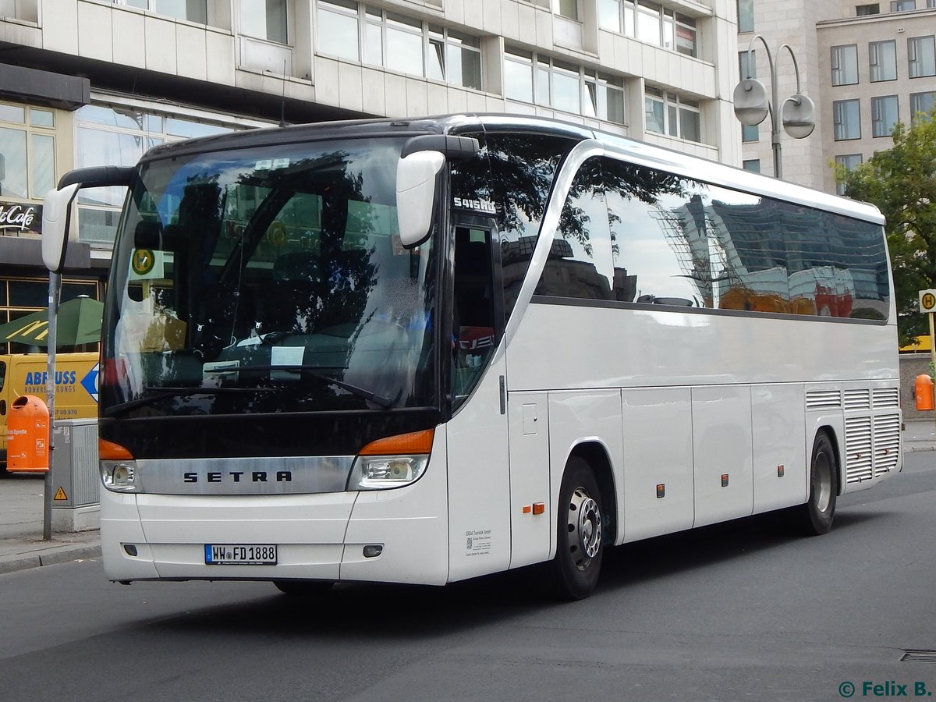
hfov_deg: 39.7
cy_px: 351
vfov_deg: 30.3
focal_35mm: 48
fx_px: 1298
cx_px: 468
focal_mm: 8.6
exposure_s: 1/500
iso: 125
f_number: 3.7
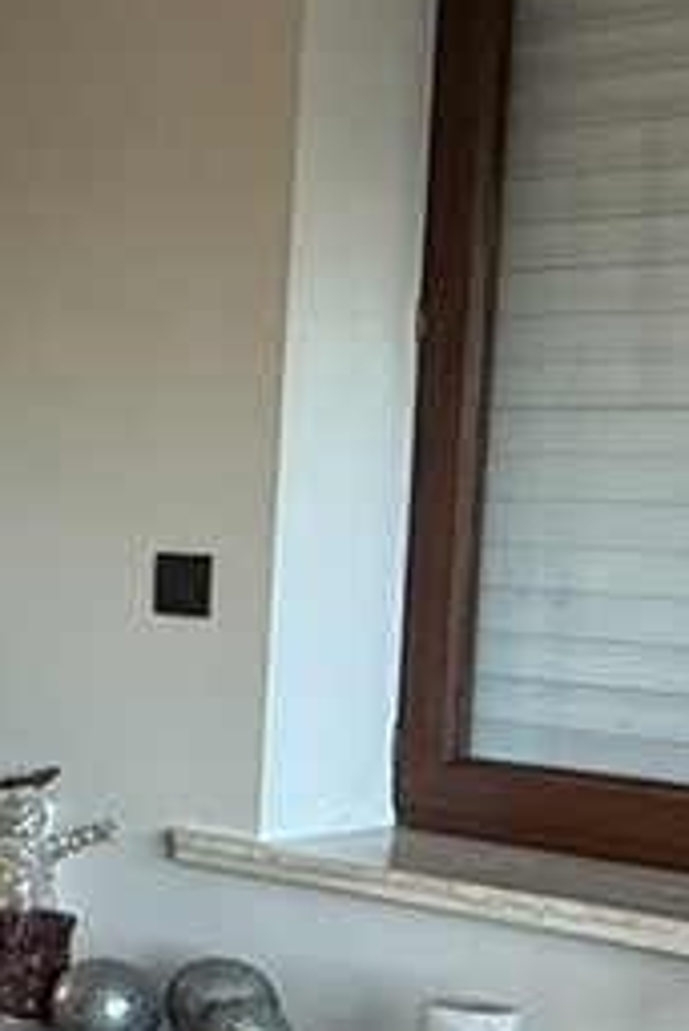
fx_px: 2609
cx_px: -1100
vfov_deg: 22.3
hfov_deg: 11.6
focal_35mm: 91
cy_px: 697
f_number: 2.2
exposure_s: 1/100
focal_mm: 2.22
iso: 200
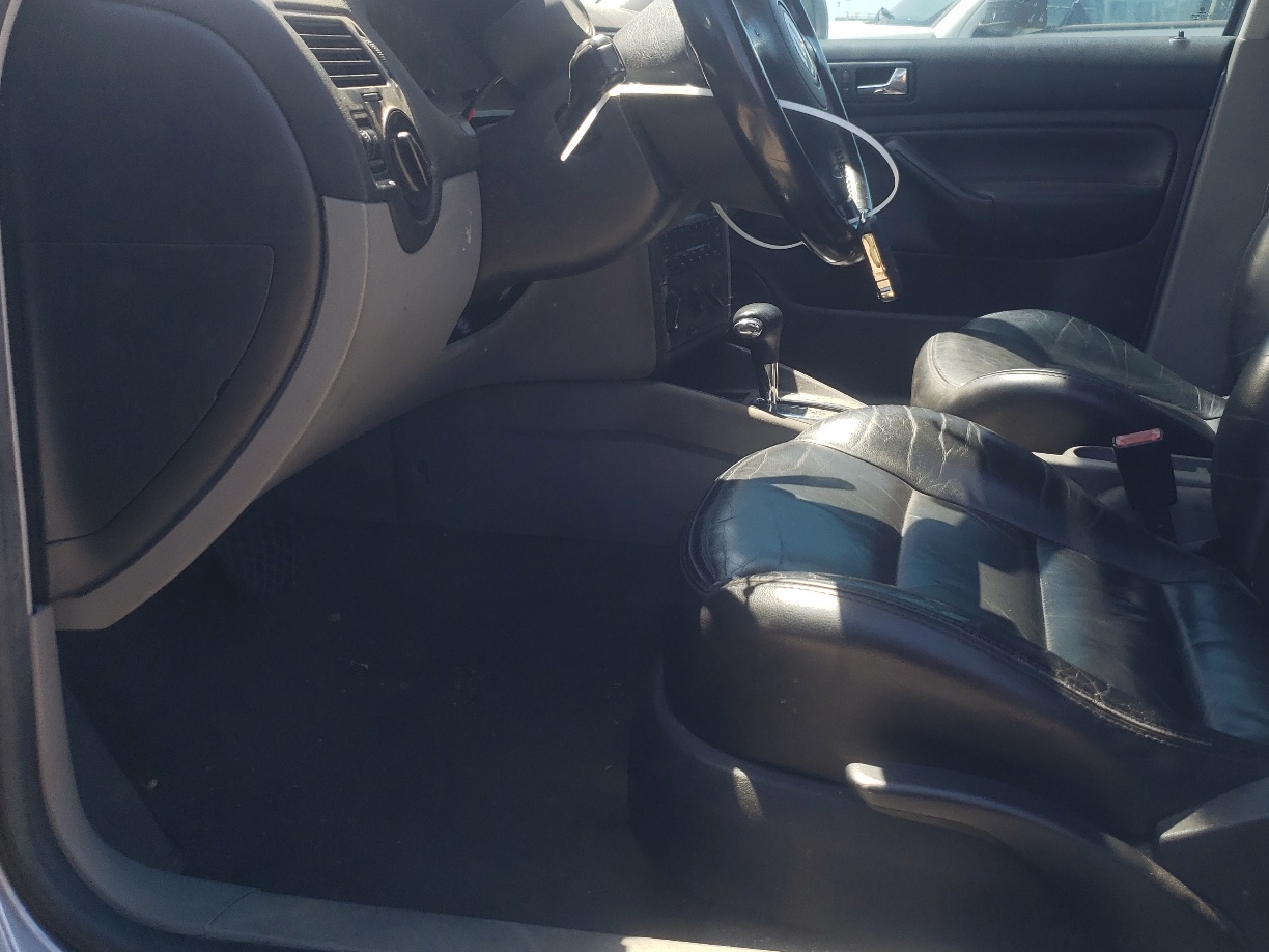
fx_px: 1246
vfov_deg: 41.5
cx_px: 794
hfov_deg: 53.4
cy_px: 357
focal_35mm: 34
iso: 50
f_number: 1.5
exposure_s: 1/476
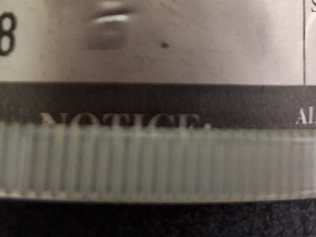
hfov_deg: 22.2
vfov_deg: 15.5
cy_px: -116
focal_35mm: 88
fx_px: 803
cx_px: 198
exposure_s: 1/20
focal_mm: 2.91
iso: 320
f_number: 1.9
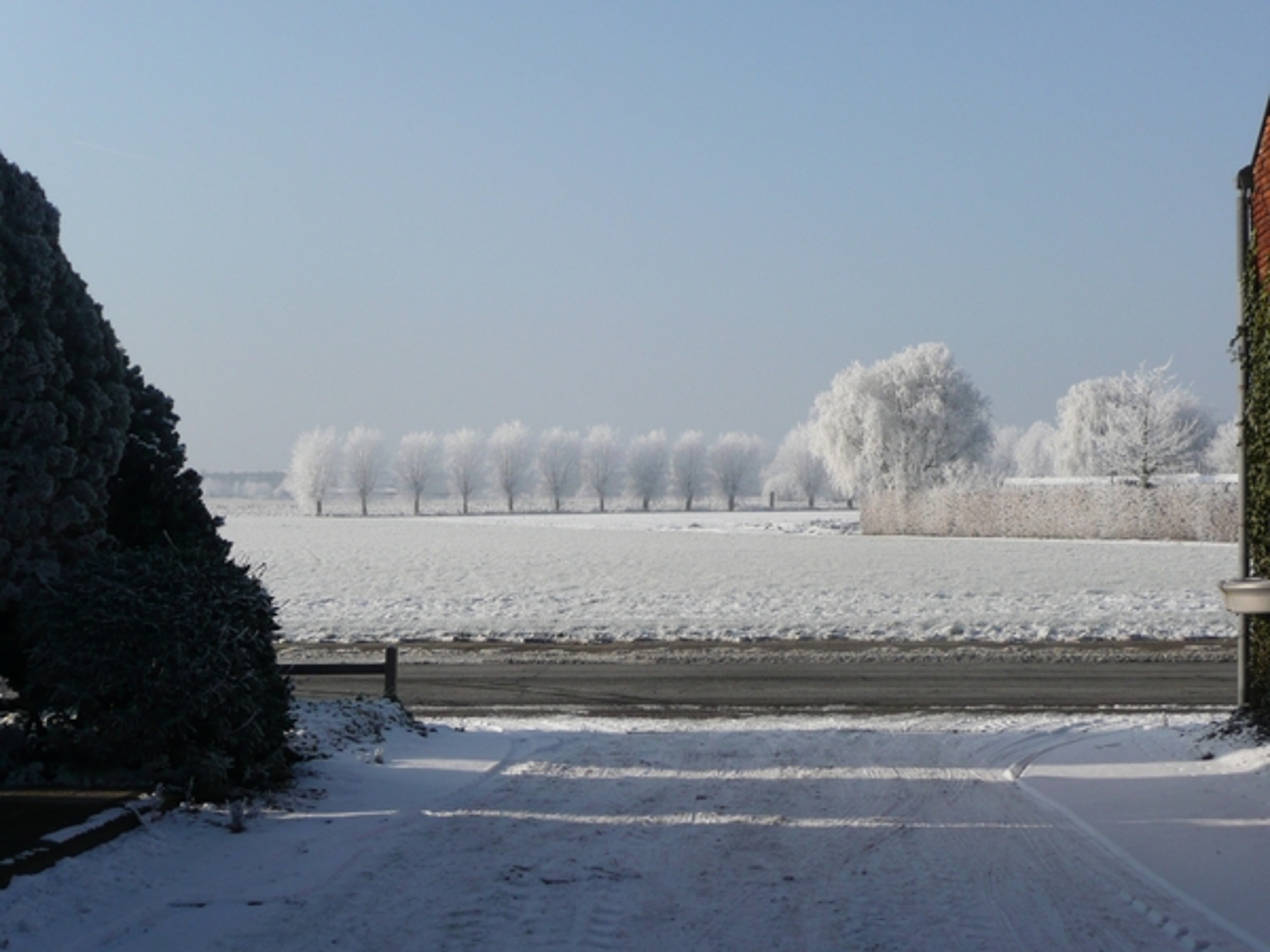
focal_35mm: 55
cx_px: 635
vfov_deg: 26.6
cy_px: 476
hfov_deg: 34.9
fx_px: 2018
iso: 100
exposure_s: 1/800
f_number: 4.3
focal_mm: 9.1
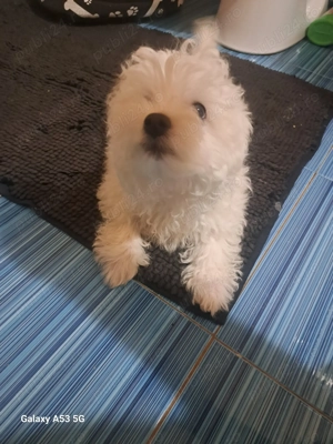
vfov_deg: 71.6
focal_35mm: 24
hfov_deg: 56.8
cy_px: 222
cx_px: 166
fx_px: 308
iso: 800
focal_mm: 5.23
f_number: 1.8
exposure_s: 1/25
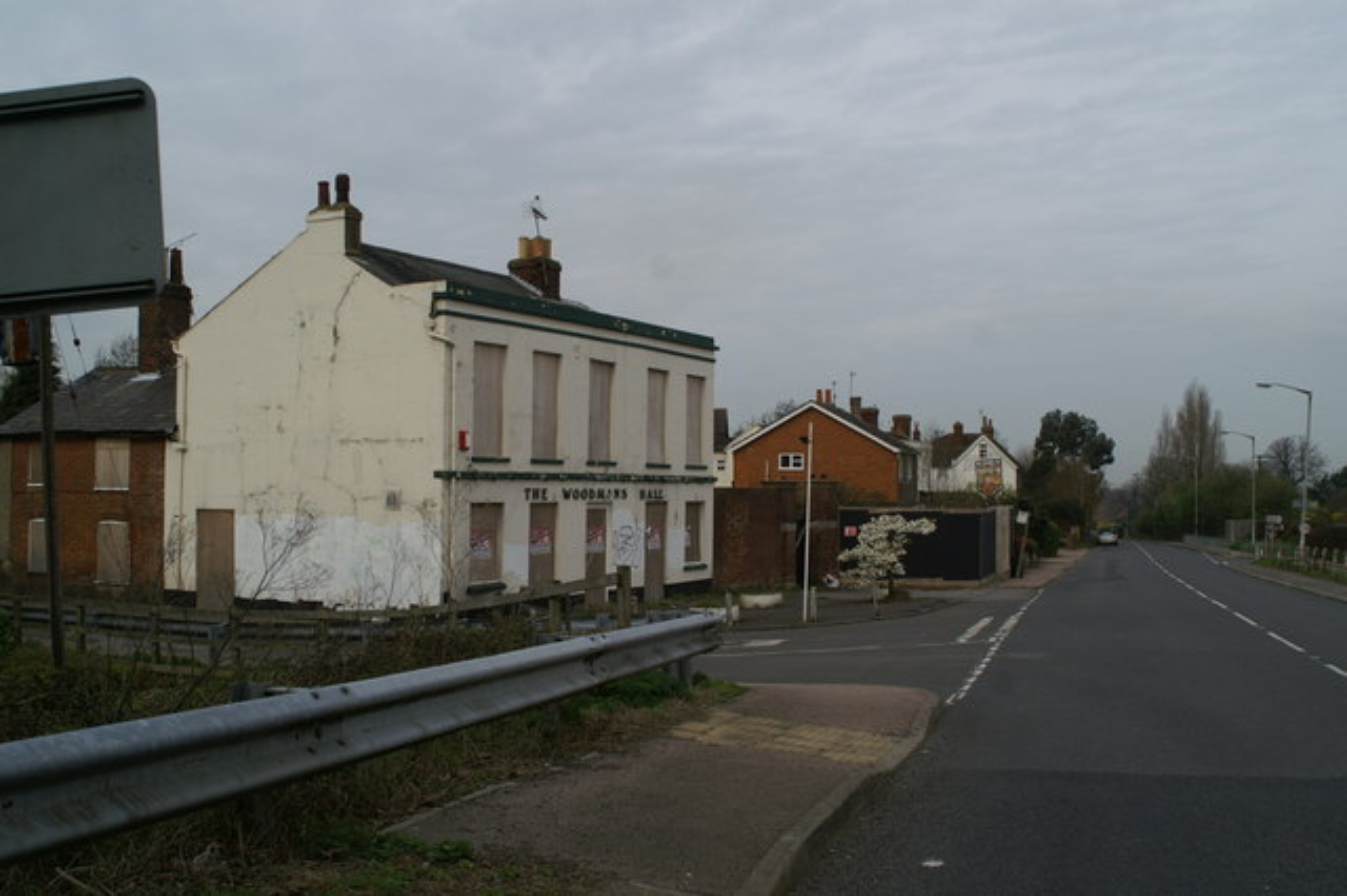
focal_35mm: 36
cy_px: 448
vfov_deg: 36.8
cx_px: 674
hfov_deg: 53.2
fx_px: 1346
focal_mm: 24
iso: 100
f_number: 7.1
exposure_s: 1/300
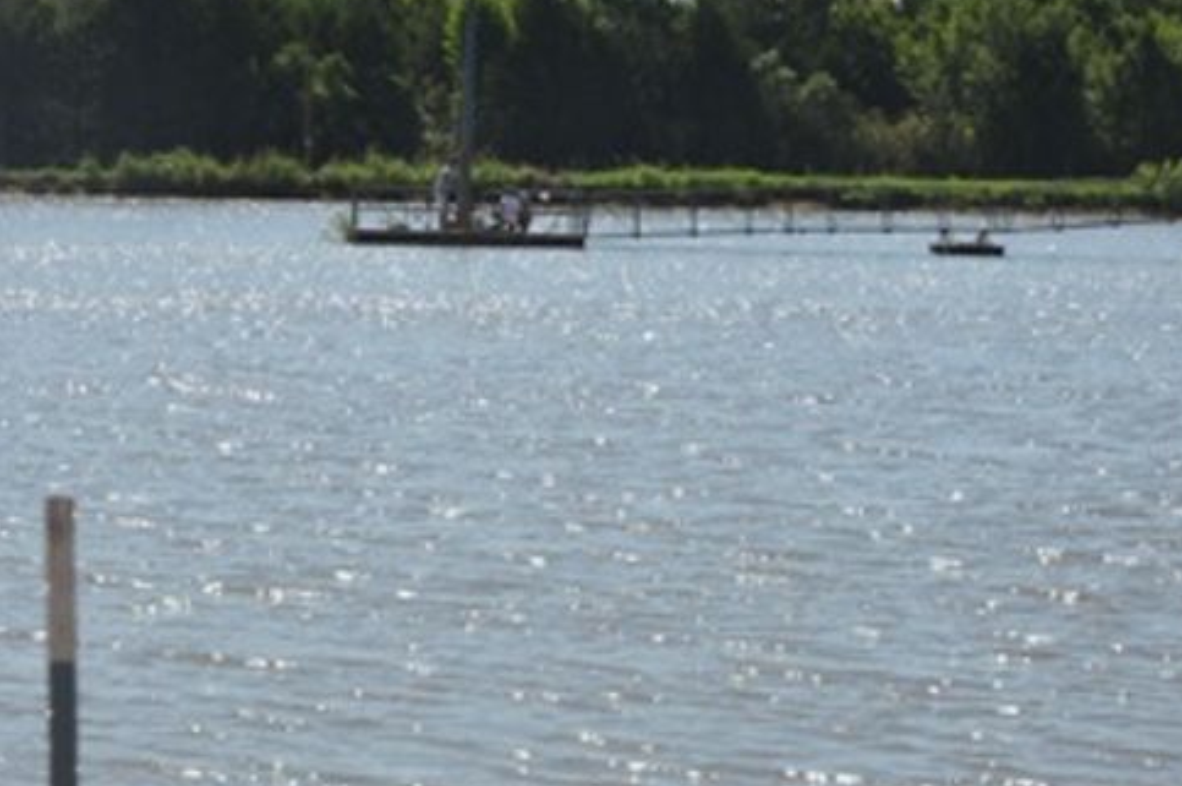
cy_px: 267
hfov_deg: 11.8
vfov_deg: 7.9
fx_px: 5707
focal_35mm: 174
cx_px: 622
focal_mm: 70
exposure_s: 1/1000
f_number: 8
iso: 200
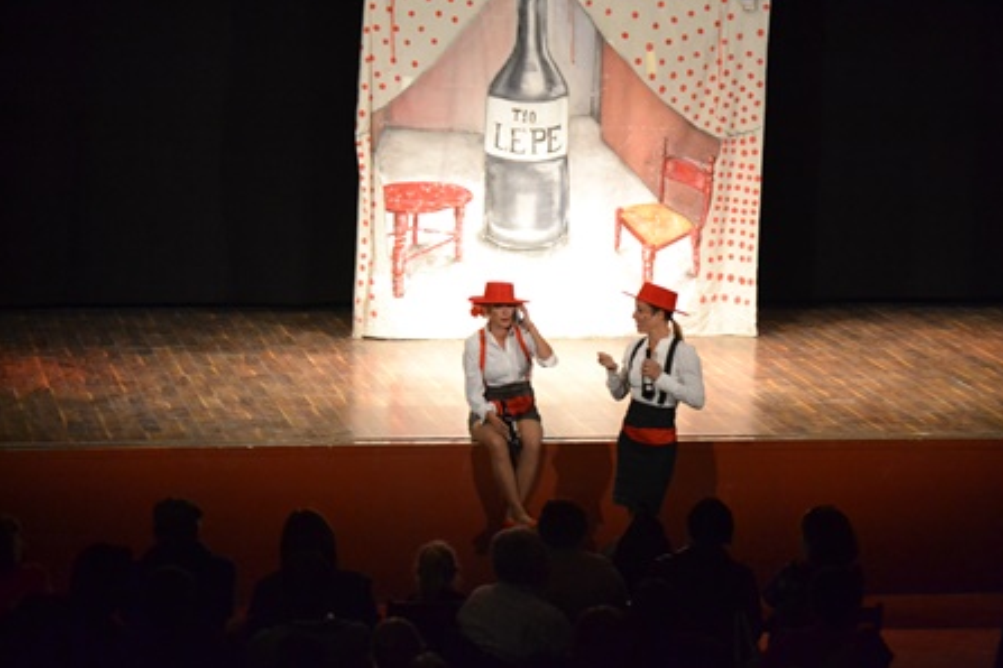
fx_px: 4123
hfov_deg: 13.9
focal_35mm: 148
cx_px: 500
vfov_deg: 9.3
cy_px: 334
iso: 3200
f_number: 4.5
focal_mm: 98
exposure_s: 1/50
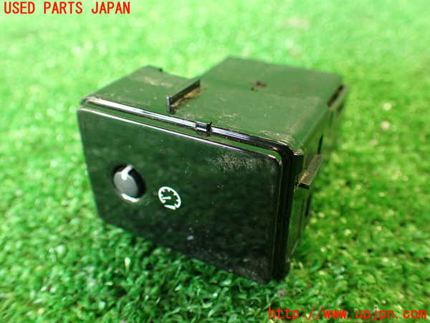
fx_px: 398
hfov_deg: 56.8
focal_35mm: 32
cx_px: 215
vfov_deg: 44.2
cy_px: 162
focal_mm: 5.79
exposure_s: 1/30
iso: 500
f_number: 2.4
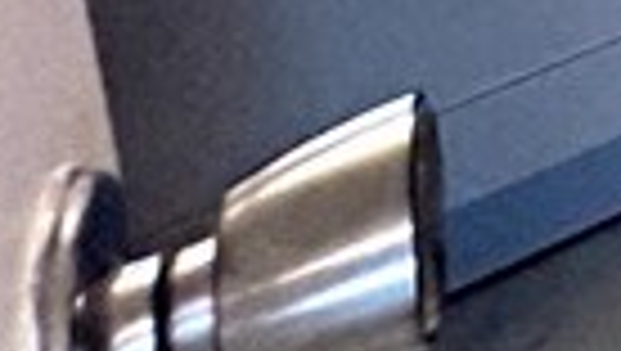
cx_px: 1876
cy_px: -1125
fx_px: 1863
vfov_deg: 7.3
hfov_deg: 11.2
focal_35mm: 113
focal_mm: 2.22
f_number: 2.2
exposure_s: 1/120
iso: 250
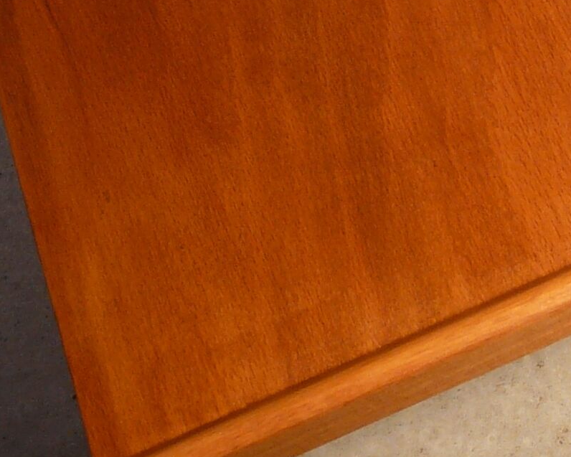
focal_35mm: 112
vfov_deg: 13.2
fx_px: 1893
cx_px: 722
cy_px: -154
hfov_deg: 16.3
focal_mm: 4.6
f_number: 2.8
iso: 100
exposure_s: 1/60
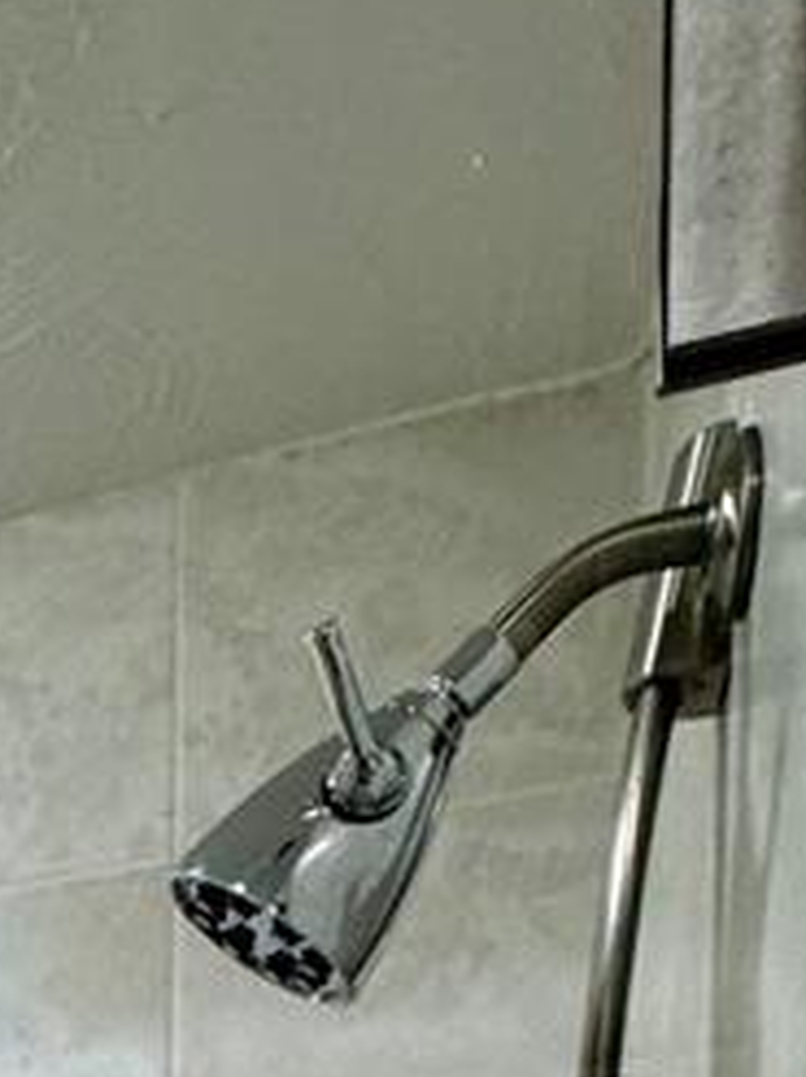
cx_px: -688
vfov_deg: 21.0
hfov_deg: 17.2
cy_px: 1857
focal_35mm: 68
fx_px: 2113
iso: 200
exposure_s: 1/120
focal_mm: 2.22
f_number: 2.2
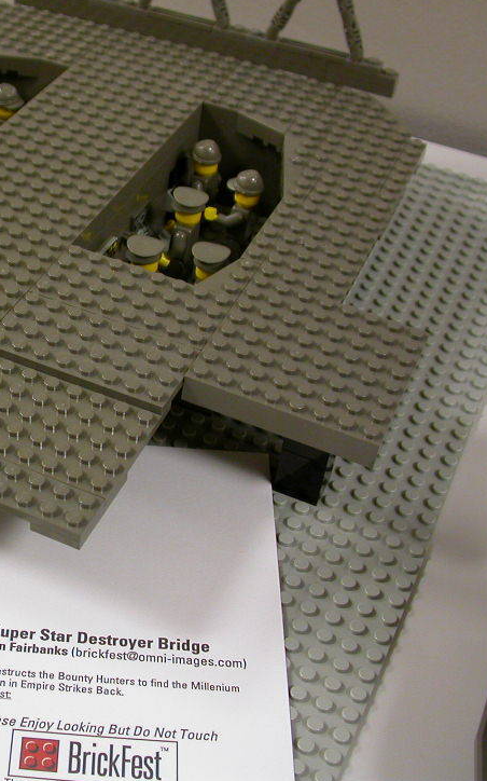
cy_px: 369
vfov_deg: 35.7
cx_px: -2
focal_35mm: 57
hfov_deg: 21.9
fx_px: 1211
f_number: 2.6
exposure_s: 1/13.9
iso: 100
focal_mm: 7.85
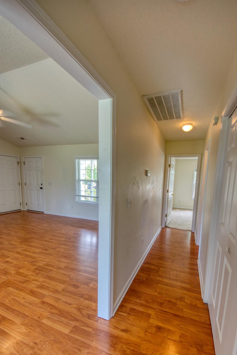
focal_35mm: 14
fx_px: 138
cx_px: 138
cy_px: 195
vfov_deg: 103.9
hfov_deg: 80.6
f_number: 8
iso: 400
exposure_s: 1/50
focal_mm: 8
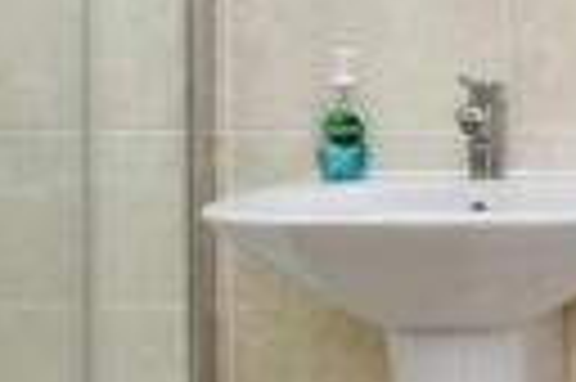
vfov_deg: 20.2
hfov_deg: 26.6
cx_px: 698
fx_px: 1071
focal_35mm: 67
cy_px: 124
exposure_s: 1/60
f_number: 7.1
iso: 800
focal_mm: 18
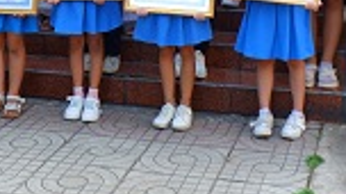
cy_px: -171
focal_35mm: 91
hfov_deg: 23.4
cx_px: 184
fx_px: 834
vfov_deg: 12.0
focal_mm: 16
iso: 320
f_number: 5.6
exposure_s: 1/125
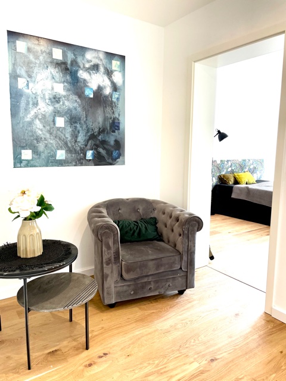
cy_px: 190
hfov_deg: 53.1
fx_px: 286
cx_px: 143
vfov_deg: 67.3
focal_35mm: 26
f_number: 1.6
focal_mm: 4.2
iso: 125
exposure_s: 1/100
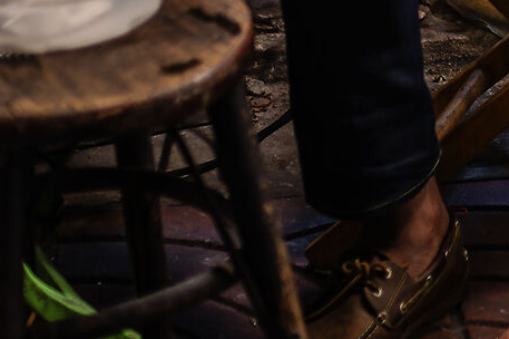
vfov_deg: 7.0
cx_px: 867
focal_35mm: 184
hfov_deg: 10.6
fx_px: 2600
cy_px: -471
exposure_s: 1/40
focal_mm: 35
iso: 180
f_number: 1.4
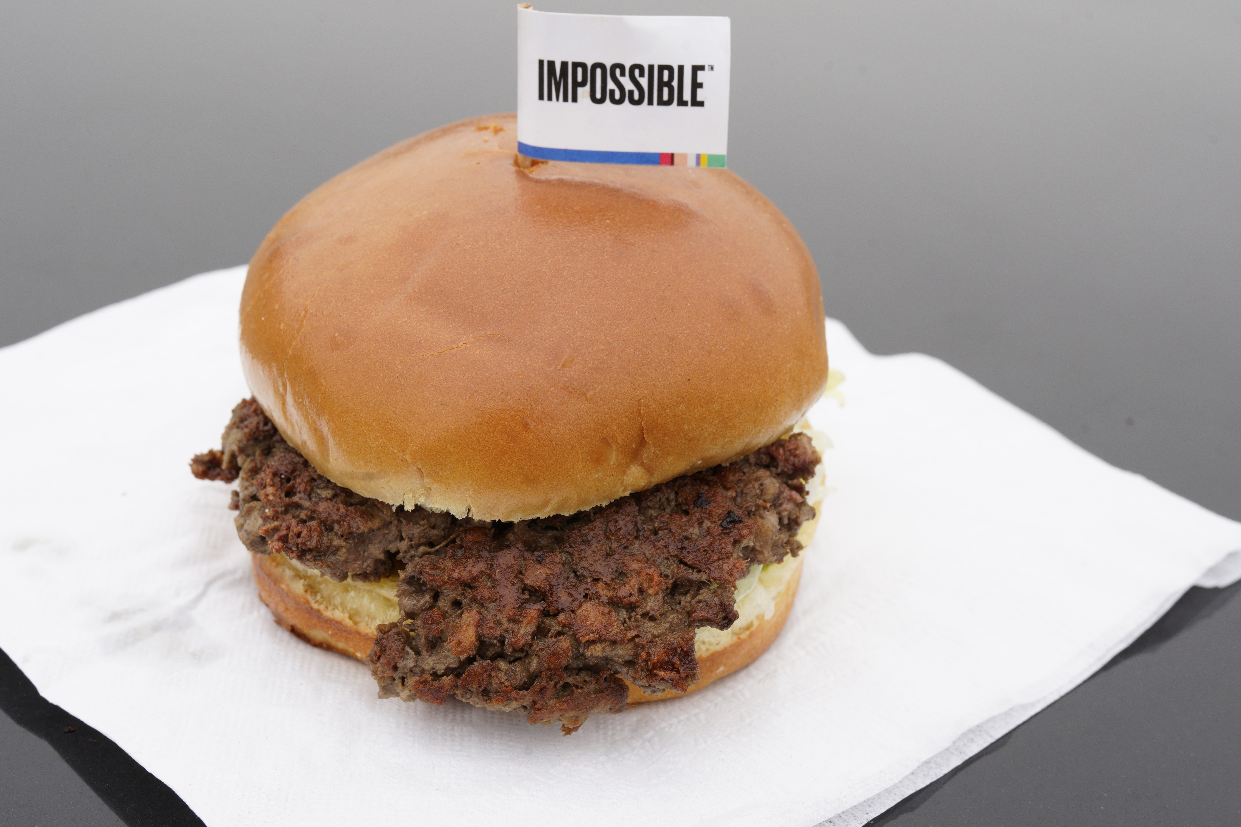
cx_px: 591
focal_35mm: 55
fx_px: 1896
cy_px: 386
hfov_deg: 36.2
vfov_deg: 24.6
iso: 800
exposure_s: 1/100
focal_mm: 50
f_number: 10
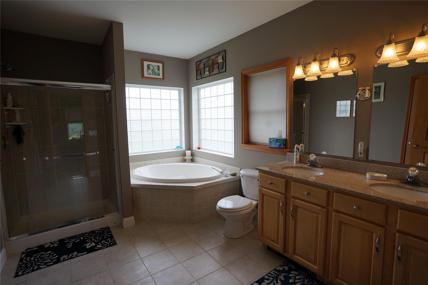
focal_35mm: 17
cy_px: 142
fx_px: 202
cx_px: 214
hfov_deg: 93.3
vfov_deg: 70.4
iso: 100
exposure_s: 1/80
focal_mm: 17
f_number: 4.5
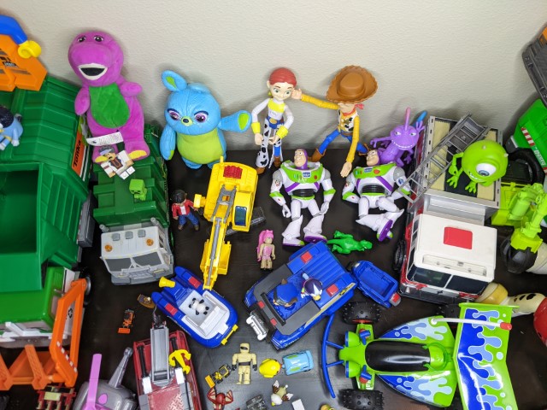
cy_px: 205
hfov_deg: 65.3
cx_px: 274
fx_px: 427
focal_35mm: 27
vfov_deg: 51.4
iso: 165
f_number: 1.8
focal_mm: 4.44
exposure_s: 1/120
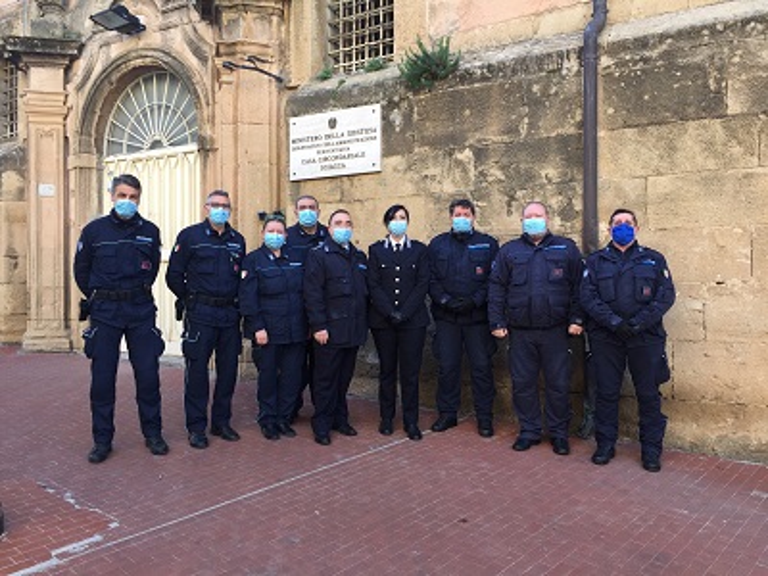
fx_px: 643
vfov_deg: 48.2
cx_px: 384
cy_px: 288
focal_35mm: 29
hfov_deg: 61.7
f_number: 2.2
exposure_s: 1/101
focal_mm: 4.15
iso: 32
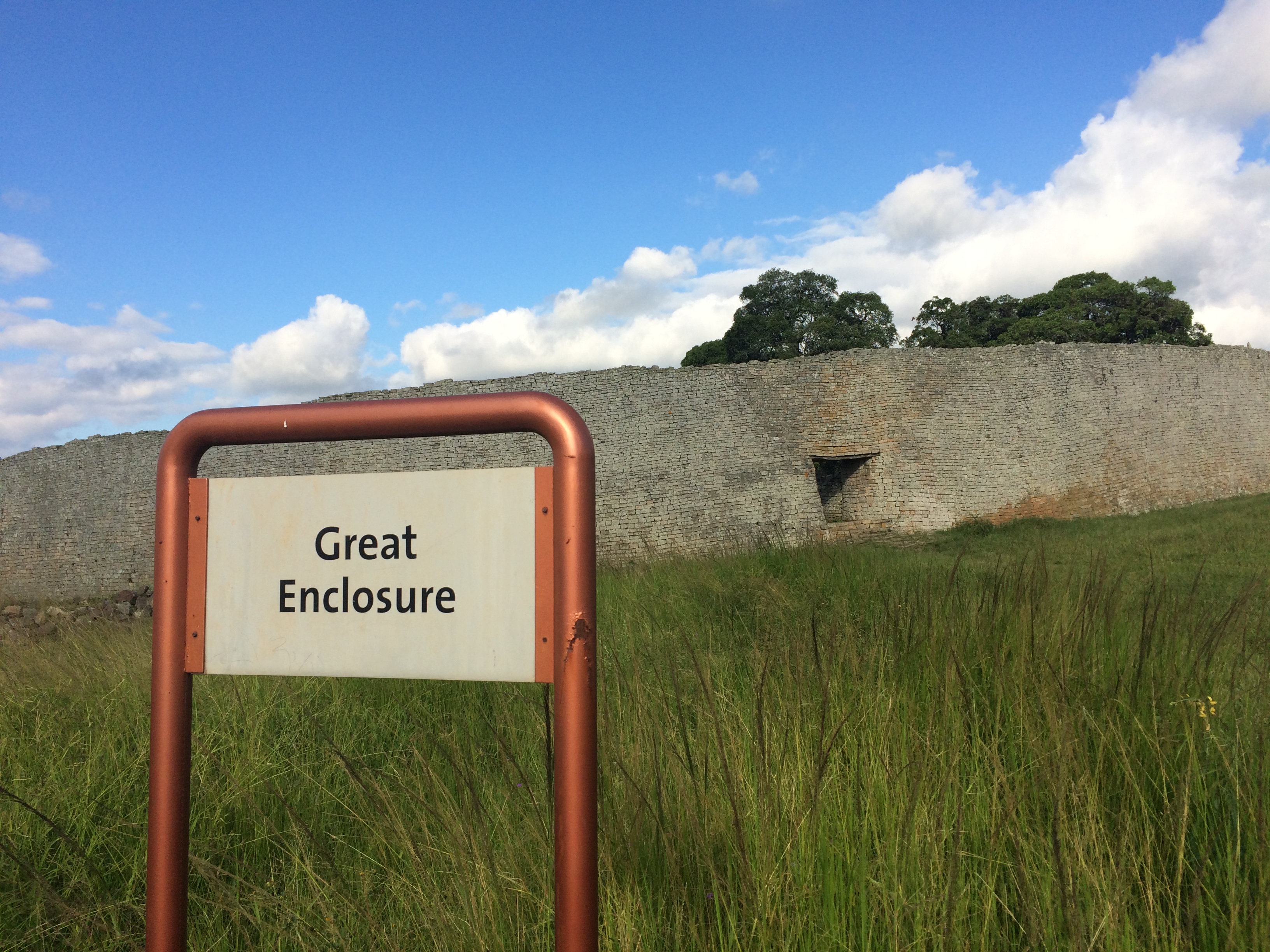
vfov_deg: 48.2
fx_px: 1064
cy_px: 476
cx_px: 635
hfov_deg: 61.7
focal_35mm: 29
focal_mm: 4.15
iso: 32
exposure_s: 1/1953
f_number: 2.2
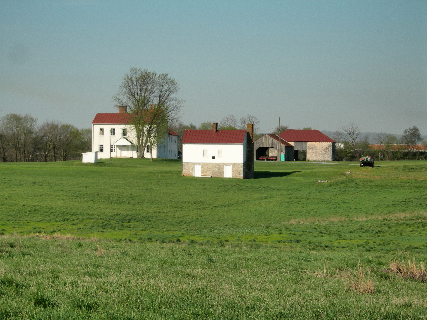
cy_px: 160
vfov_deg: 13.1
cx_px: 214
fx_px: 1394
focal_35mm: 113
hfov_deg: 17.4
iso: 50
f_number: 8.2
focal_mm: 23.4
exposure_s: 1/247
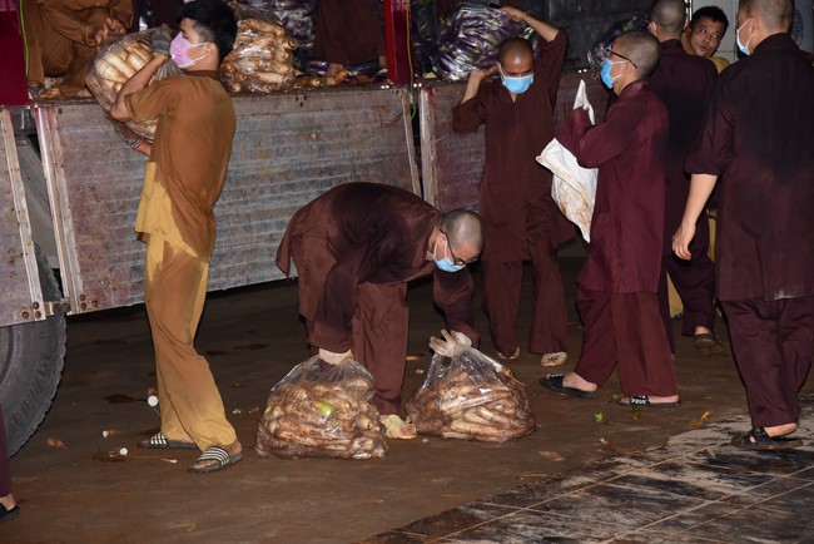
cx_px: 407
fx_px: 1923
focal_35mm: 85
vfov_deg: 16.1
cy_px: 272
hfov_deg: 23.9
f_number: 5.6
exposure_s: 1/160
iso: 2000
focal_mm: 85
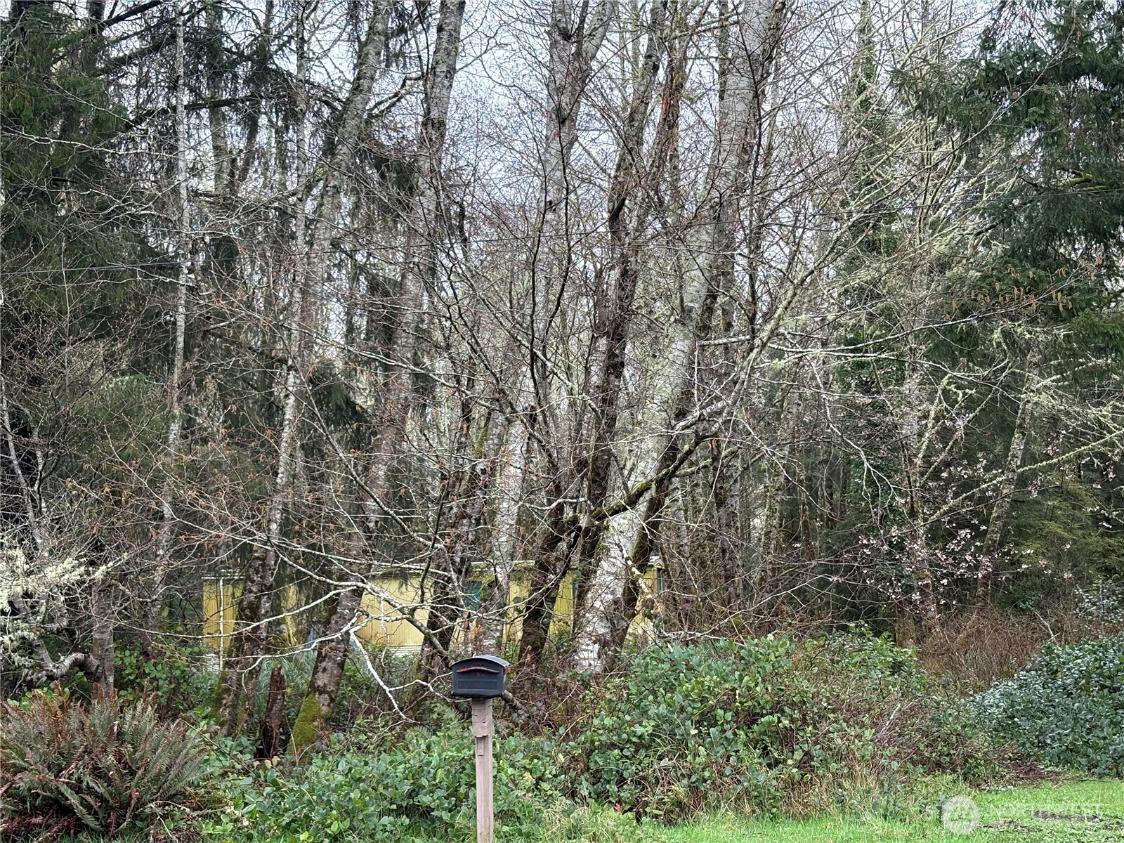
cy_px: 422
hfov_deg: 36.8
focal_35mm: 52
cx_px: 562
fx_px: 1688
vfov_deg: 28.0
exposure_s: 1/276
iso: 50
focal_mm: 5.96
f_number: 1.6
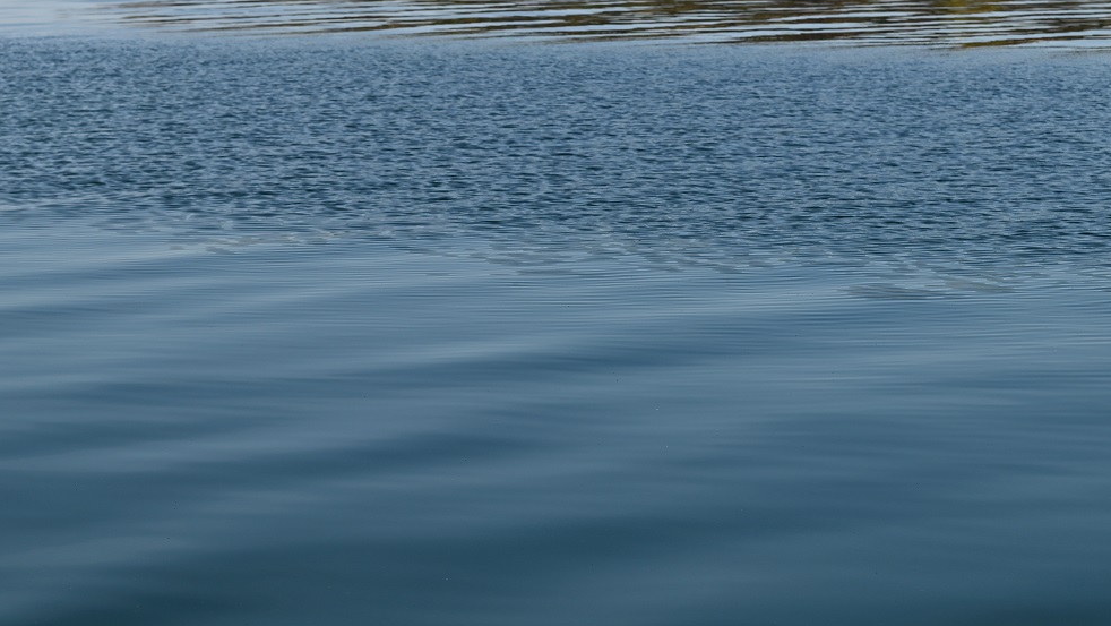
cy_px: 107
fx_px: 3300
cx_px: 467
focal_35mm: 112
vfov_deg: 10.8
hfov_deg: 19.1
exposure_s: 1/500
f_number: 6.3
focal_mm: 70
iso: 100
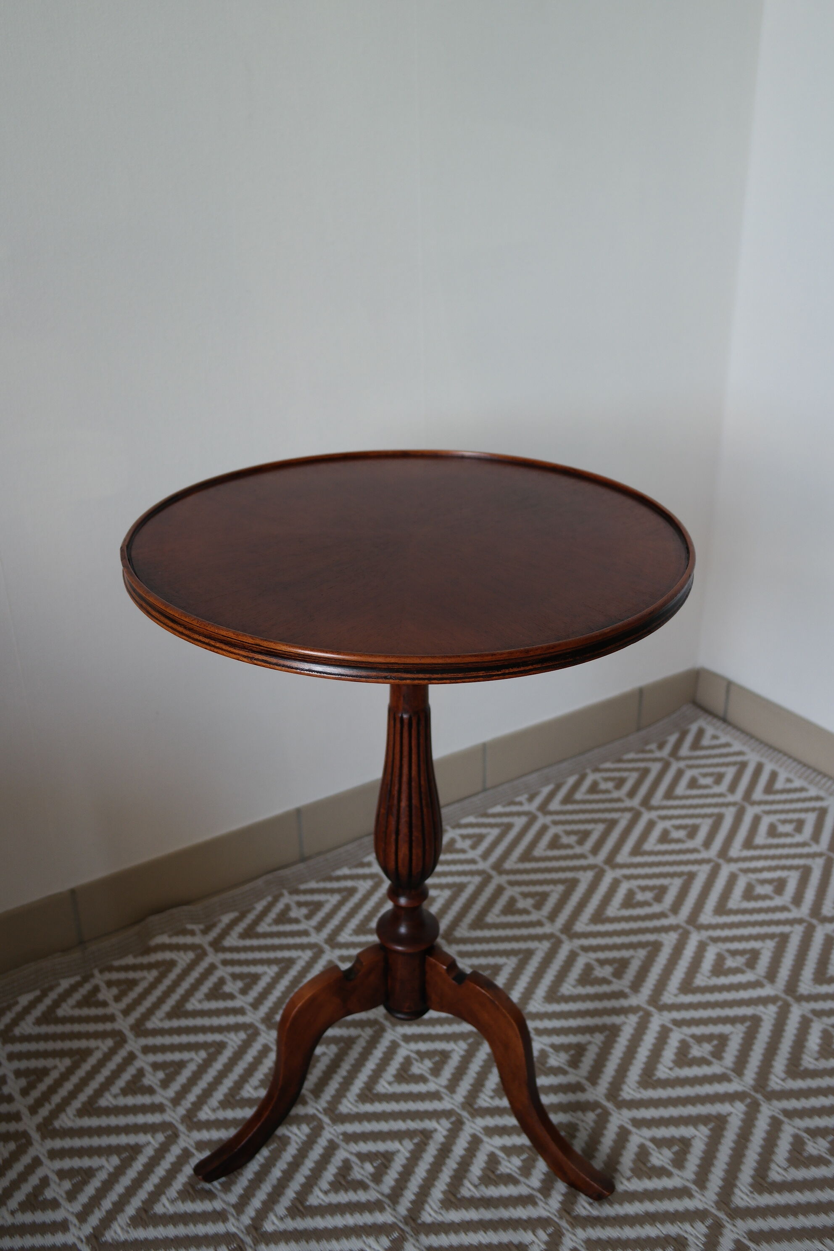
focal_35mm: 33
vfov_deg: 57.2
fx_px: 1147
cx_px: 417
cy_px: 626
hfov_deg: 40.0
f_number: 3.5
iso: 200
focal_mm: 22
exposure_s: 1/40
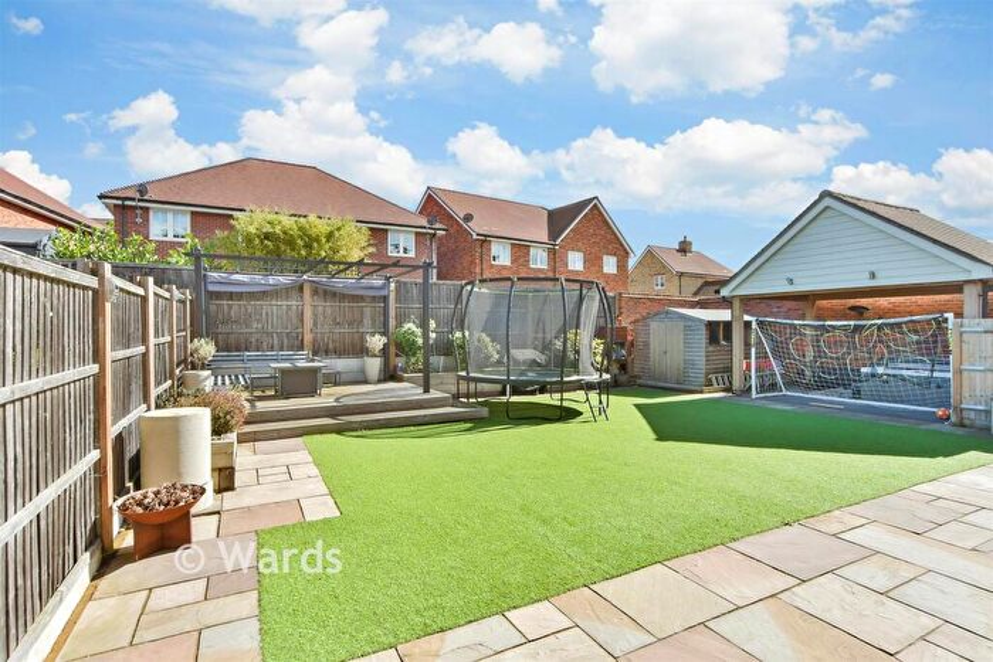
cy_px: 331
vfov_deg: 73.8
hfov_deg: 96.7
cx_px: 496
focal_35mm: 16
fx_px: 441
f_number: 10
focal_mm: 11
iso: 500
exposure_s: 1/400
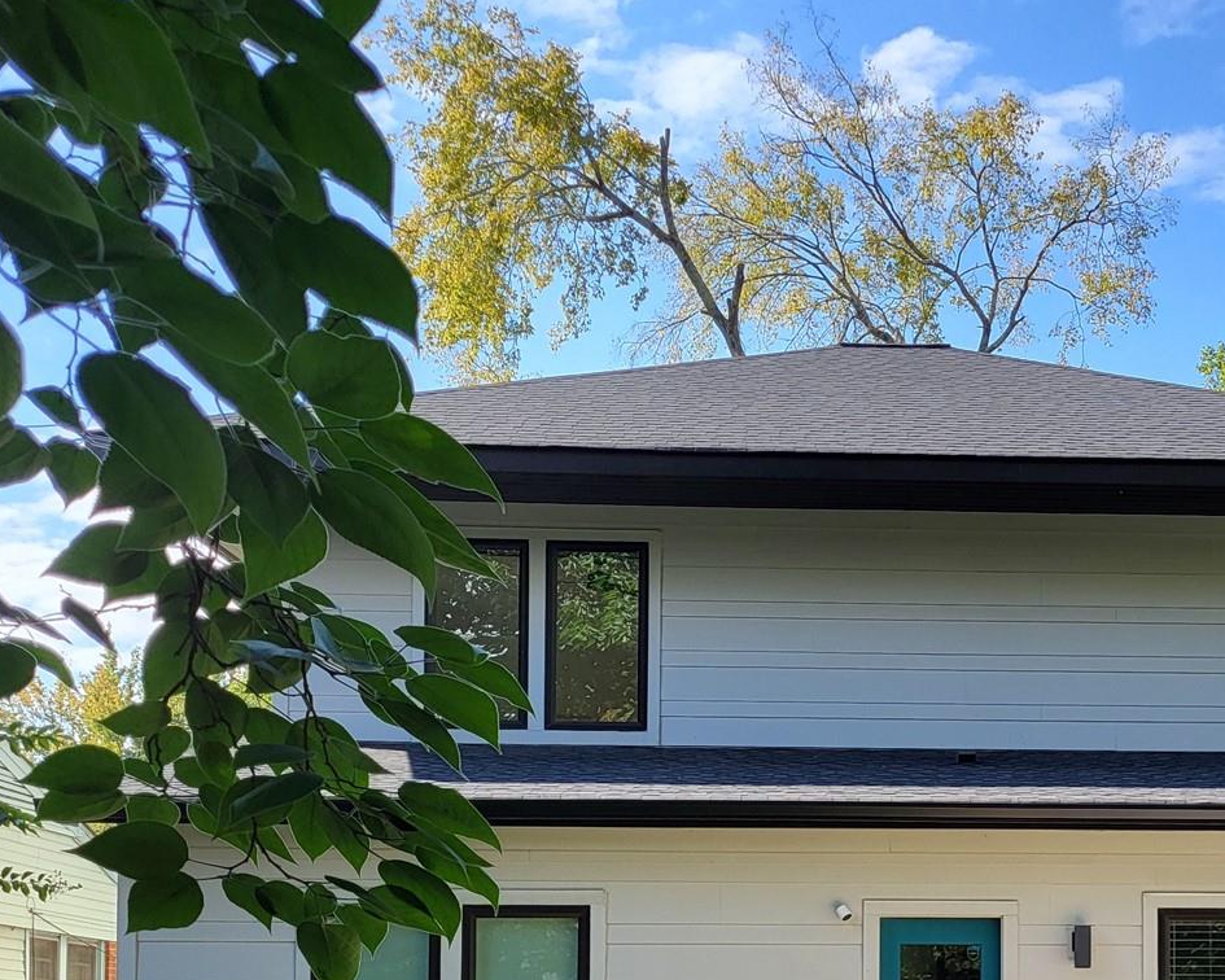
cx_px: 986
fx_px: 1994
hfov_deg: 33.1
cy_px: 972
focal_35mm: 55
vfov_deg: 26.2
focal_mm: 5.4
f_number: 1.8
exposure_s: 1/701
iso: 40
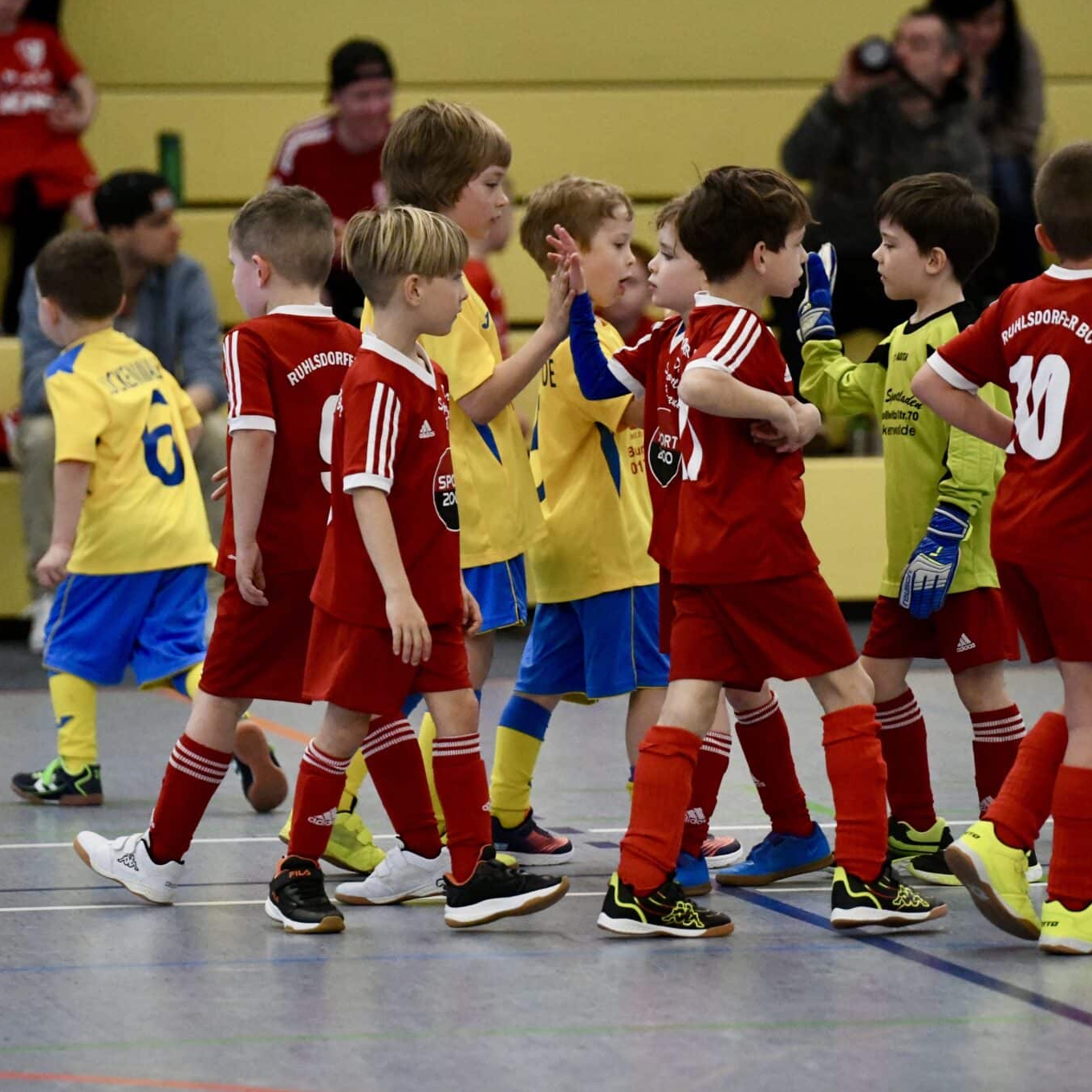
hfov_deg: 8.3
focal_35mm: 211
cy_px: 545
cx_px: 721
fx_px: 7531
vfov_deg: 8.3
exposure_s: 1/1600
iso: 8000
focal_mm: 165
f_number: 2.8
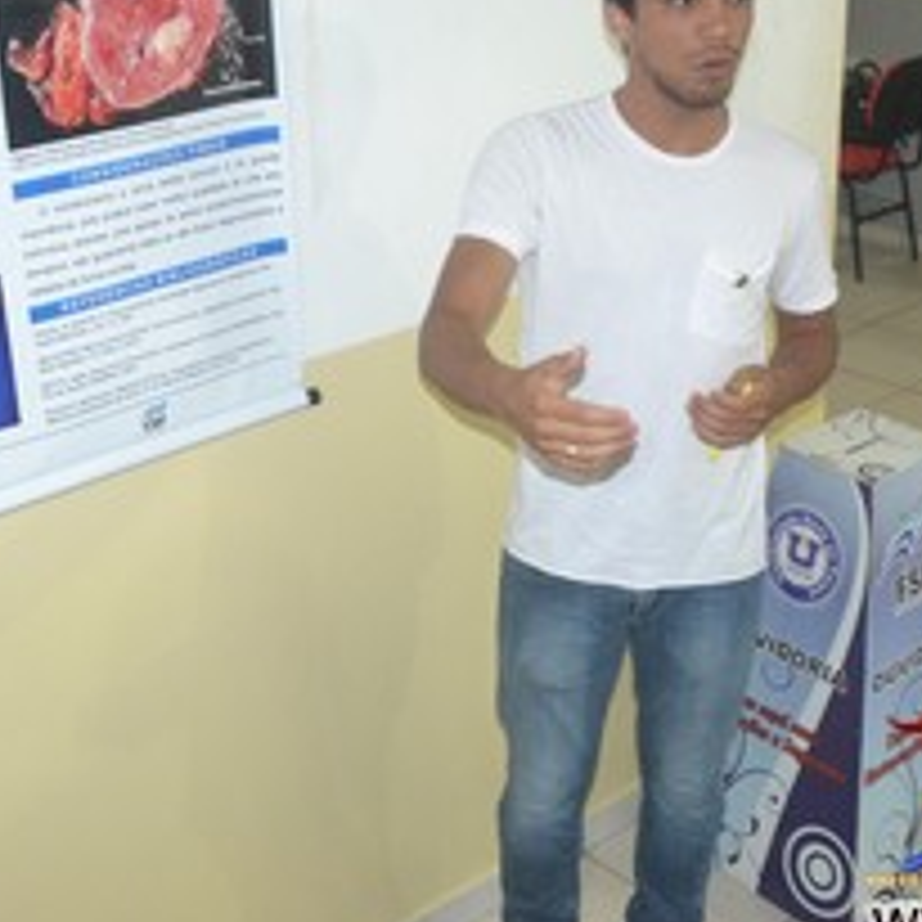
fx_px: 1688
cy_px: 324
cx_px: 490
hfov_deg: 30.6
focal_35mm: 56
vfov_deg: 30.4
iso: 2000
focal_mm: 20
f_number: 3.5
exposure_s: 1/60
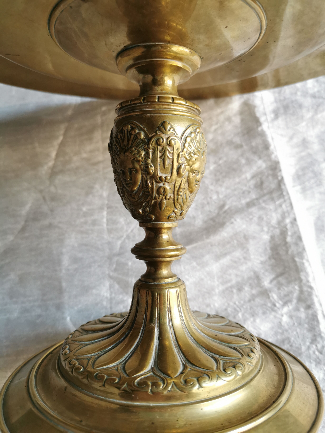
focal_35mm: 27
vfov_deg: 65.3
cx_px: 162
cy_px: 216
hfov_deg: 51.4
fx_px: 338
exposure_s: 1/100
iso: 160
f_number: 1.8
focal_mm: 5.58
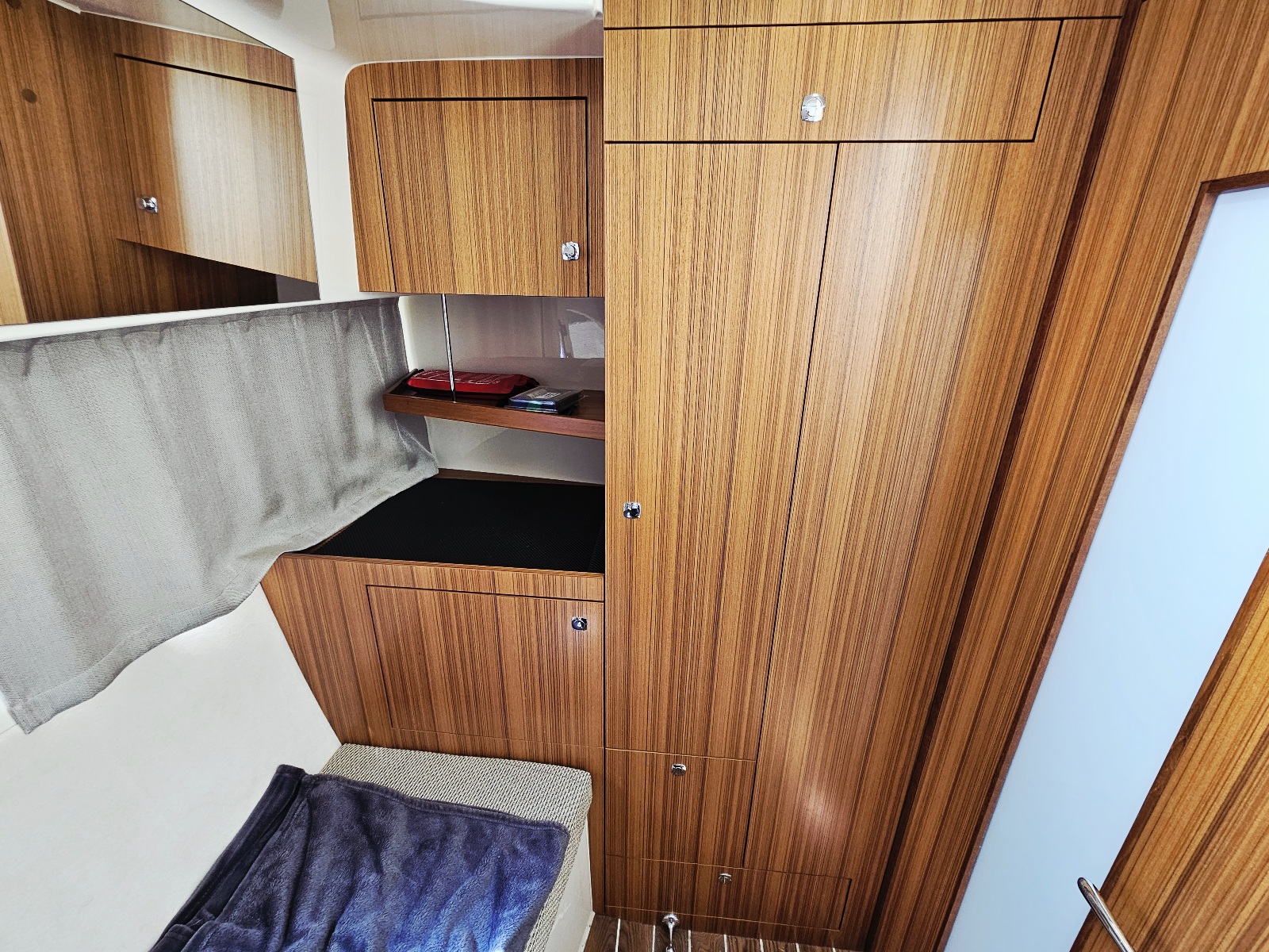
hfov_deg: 106.2
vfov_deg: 89.9
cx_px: 634
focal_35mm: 13
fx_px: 477
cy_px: 476
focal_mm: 2.2
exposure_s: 1/60.2
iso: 160
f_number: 2.2
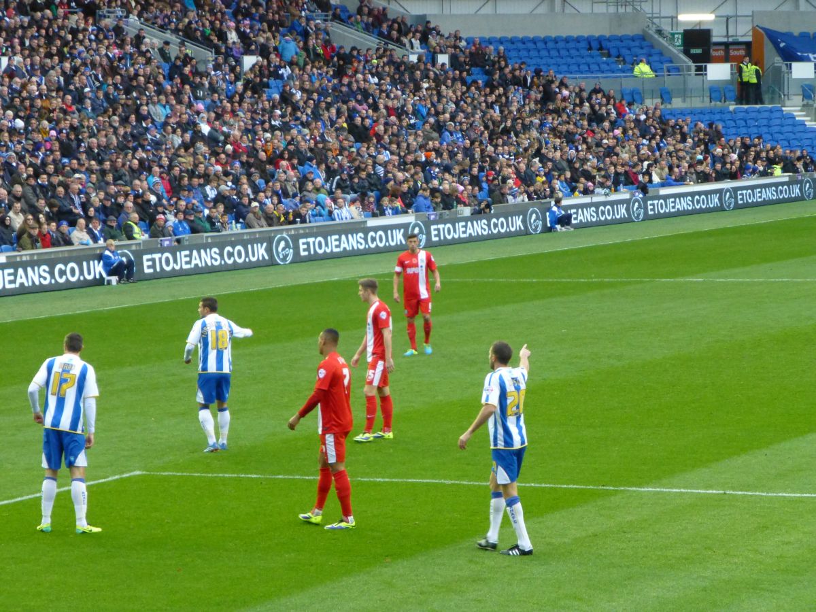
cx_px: 408
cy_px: 306
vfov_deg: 8.4
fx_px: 4149
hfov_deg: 11.2
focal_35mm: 176
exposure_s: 1/100
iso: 800
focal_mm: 31.3
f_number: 5.4
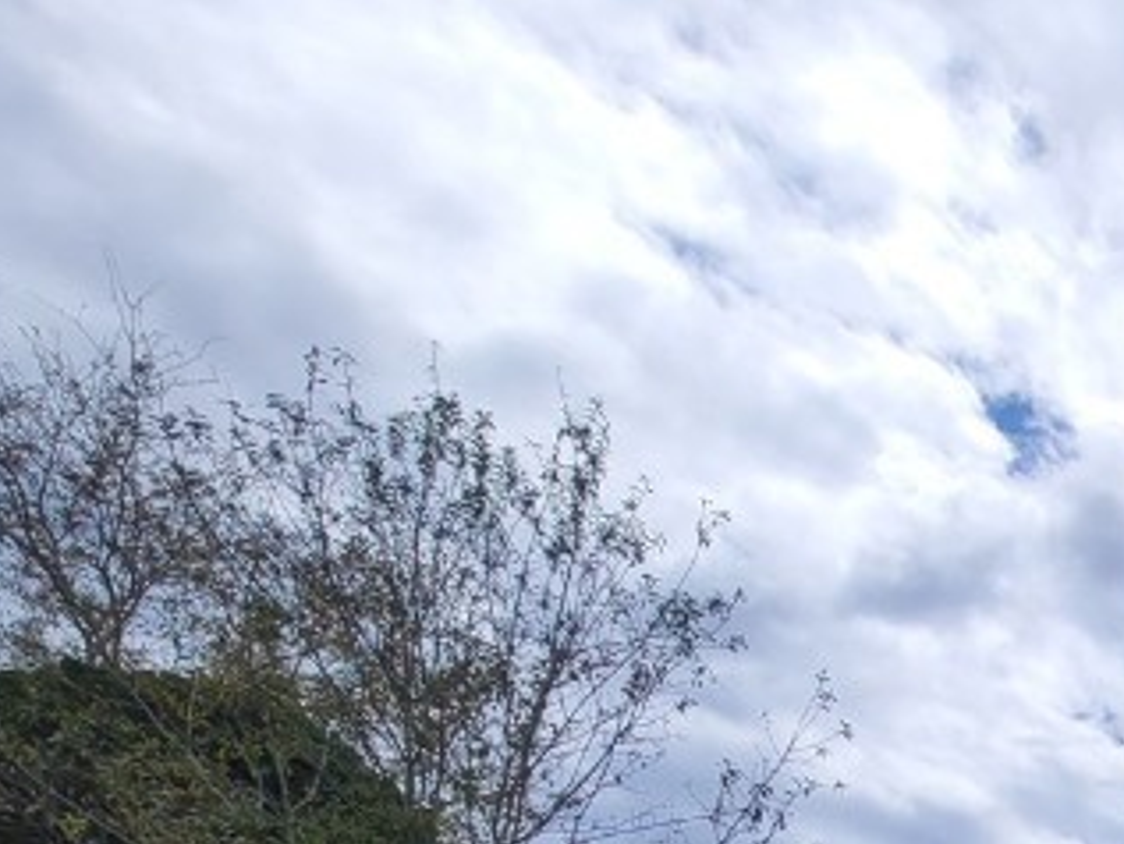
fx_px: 1364
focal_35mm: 42
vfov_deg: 25.1
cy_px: 1301
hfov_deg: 29.8
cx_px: 1627
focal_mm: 2.2
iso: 64
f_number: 2.2
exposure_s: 1/5130
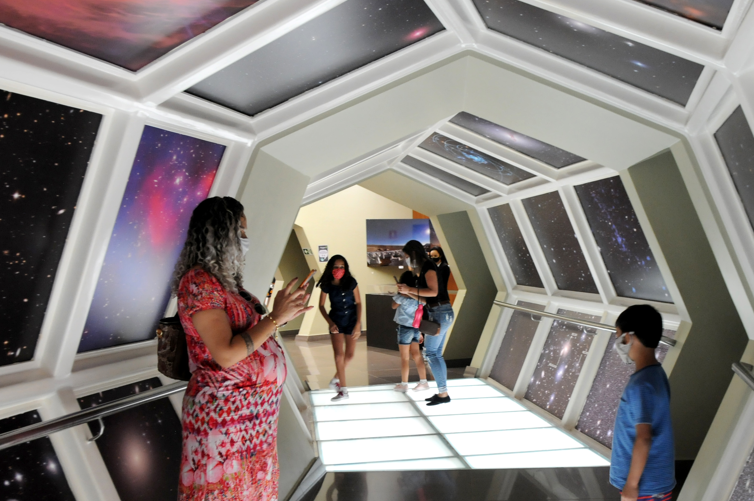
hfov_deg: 50.9
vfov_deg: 34.8
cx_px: 434
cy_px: 339
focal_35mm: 38
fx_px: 789
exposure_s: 1/40
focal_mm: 17
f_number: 3.5
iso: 800
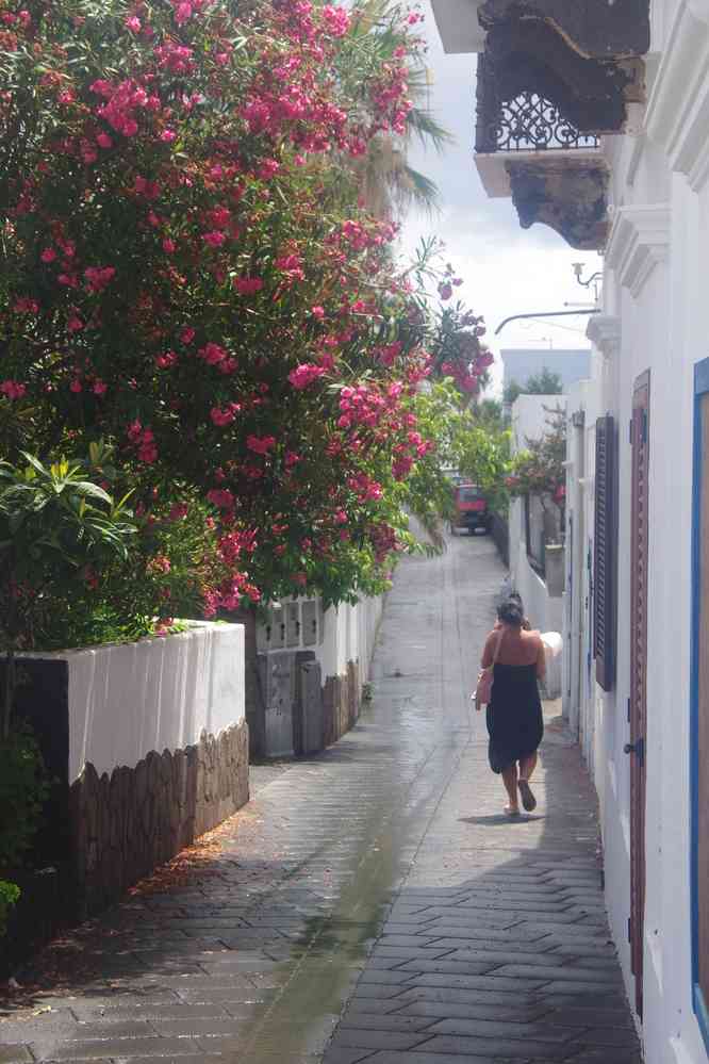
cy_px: 532
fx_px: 2215
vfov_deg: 27.0
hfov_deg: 18.2
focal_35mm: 75
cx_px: 354
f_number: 8
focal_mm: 50
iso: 200
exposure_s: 1/80
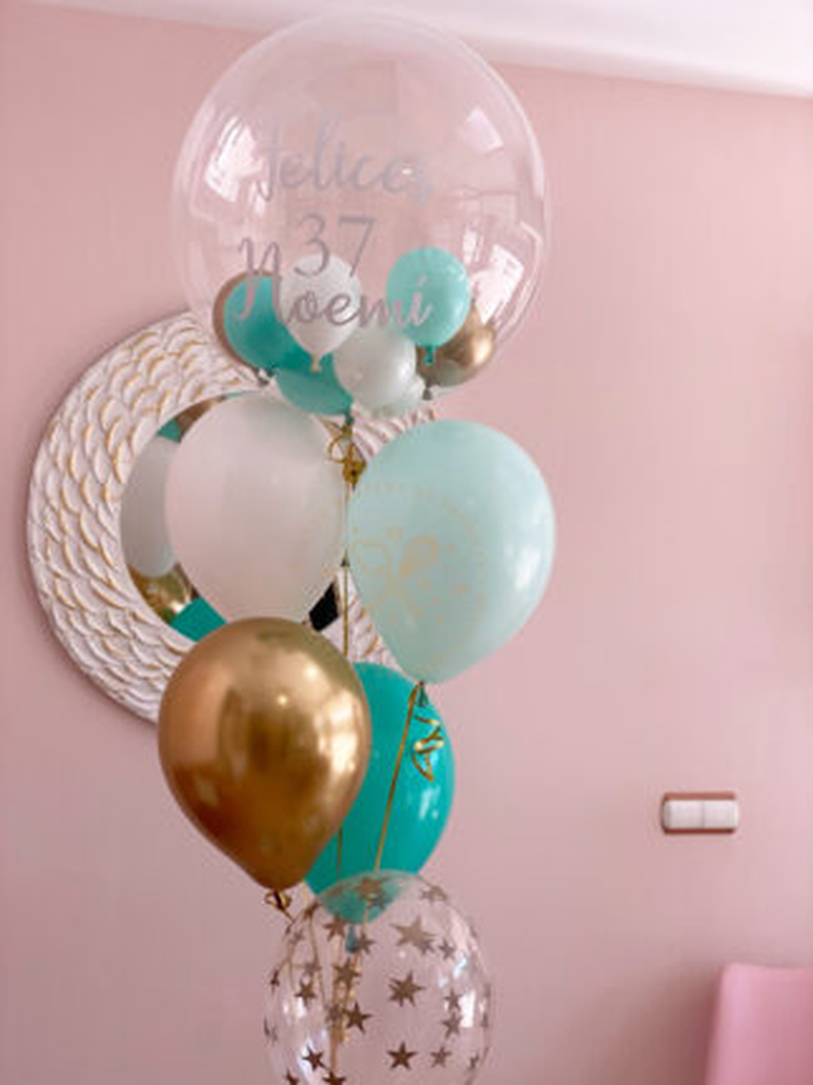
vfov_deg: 36.8
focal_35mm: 52
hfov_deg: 28.0
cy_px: 542
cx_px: 406
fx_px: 1629
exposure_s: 1/122
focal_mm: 6
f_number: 2
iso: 25
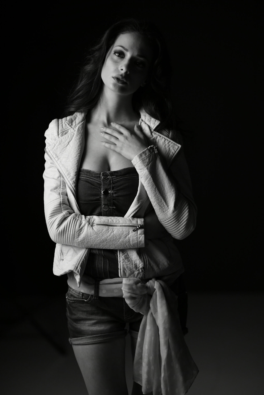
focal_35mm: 85
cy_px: 198
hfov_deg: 16.1
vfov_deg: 23.9
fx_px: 934
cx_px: 132
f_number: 1.8
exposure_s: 1/125
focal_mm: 85
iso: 1250
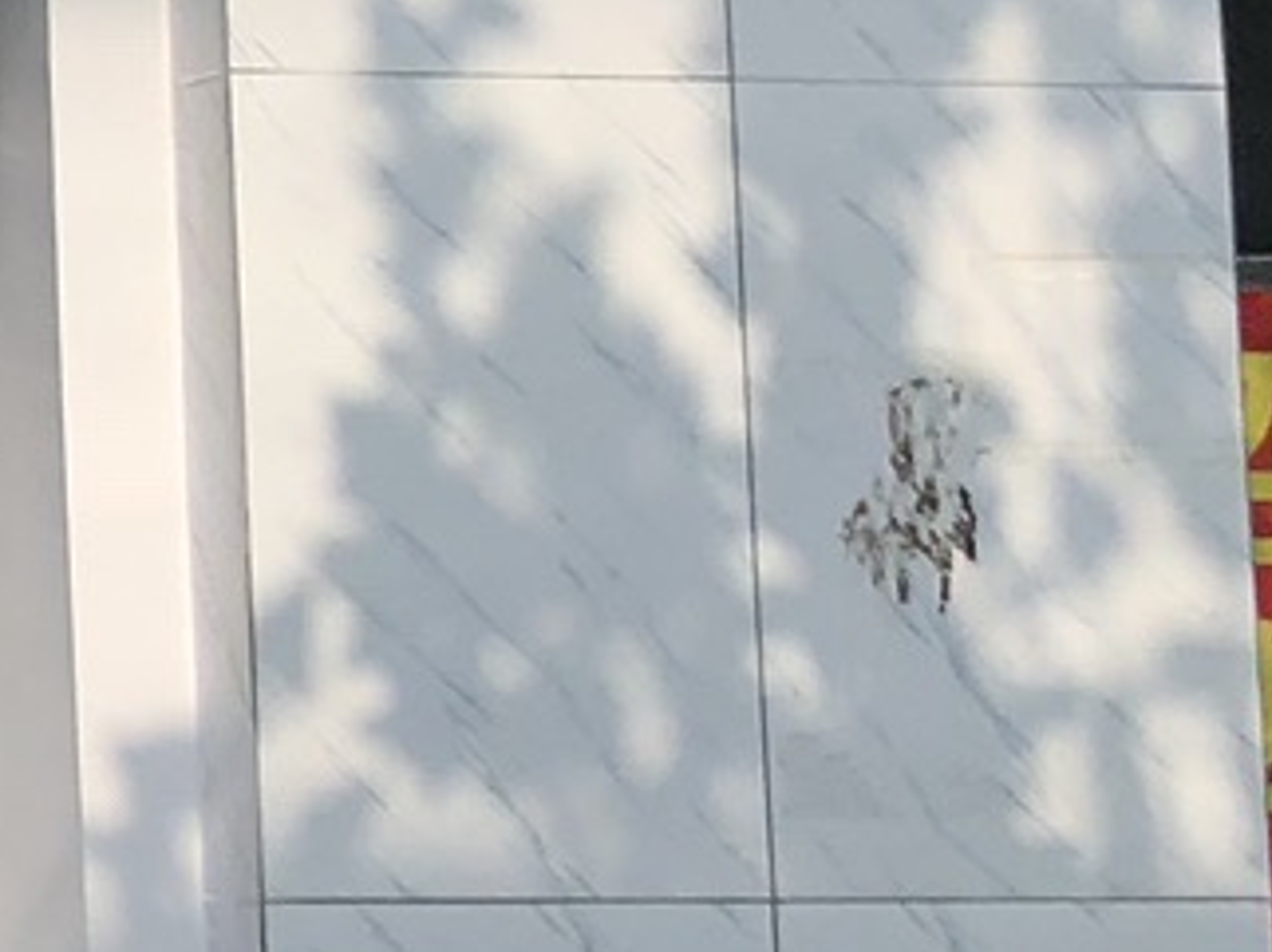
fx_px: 6389
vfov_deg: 8.5
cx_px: -1766
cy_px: 178
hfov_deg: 10.0
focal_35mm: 174
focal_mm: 4
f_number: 1.8
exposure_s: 1/1263
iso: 20
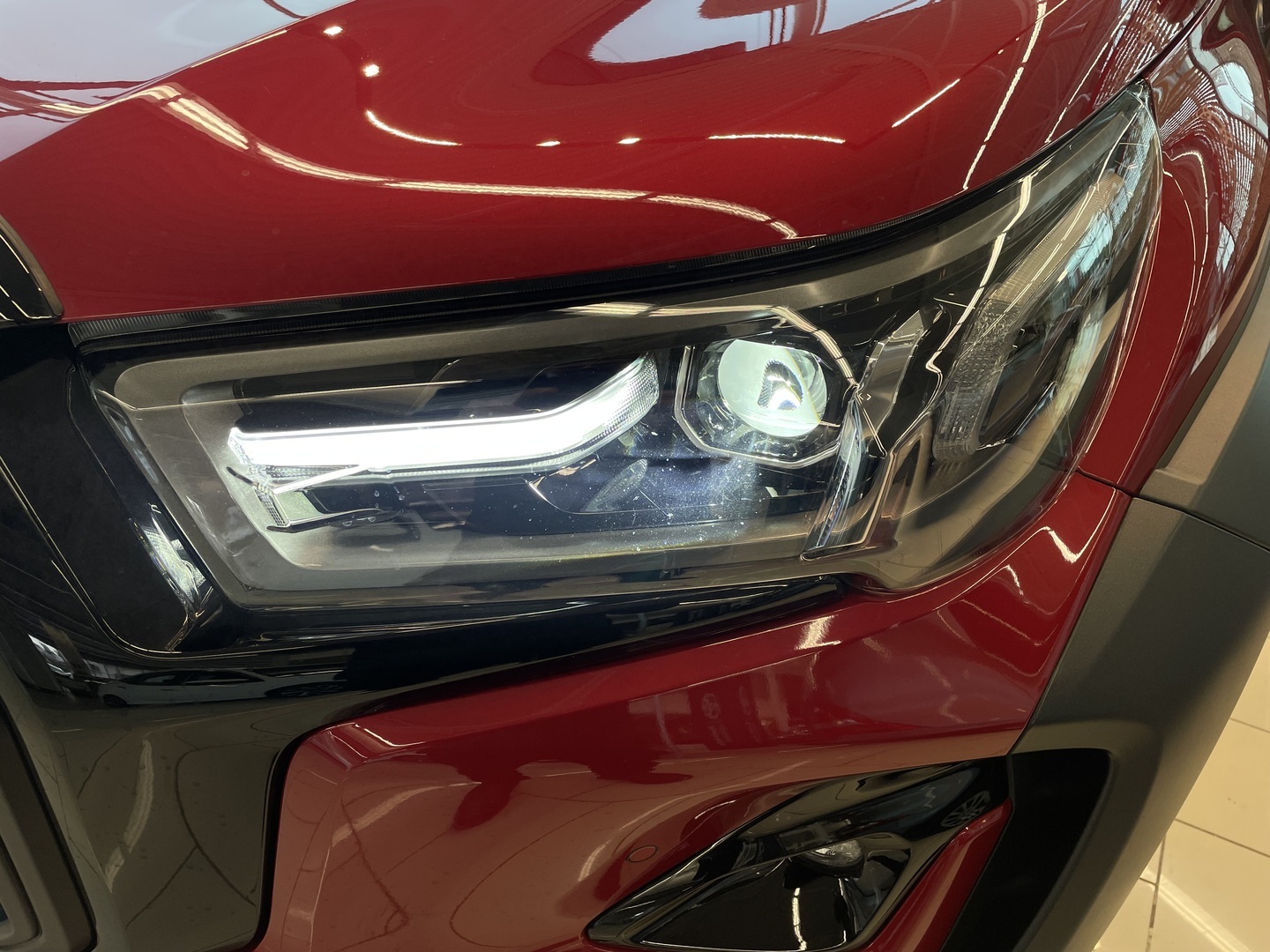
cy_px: 476
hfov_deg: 67.3
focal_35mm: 26
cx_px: 635
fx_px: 954
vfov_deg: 53.1
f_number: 1.6
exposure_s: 1/153
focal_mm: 4.2
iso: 32
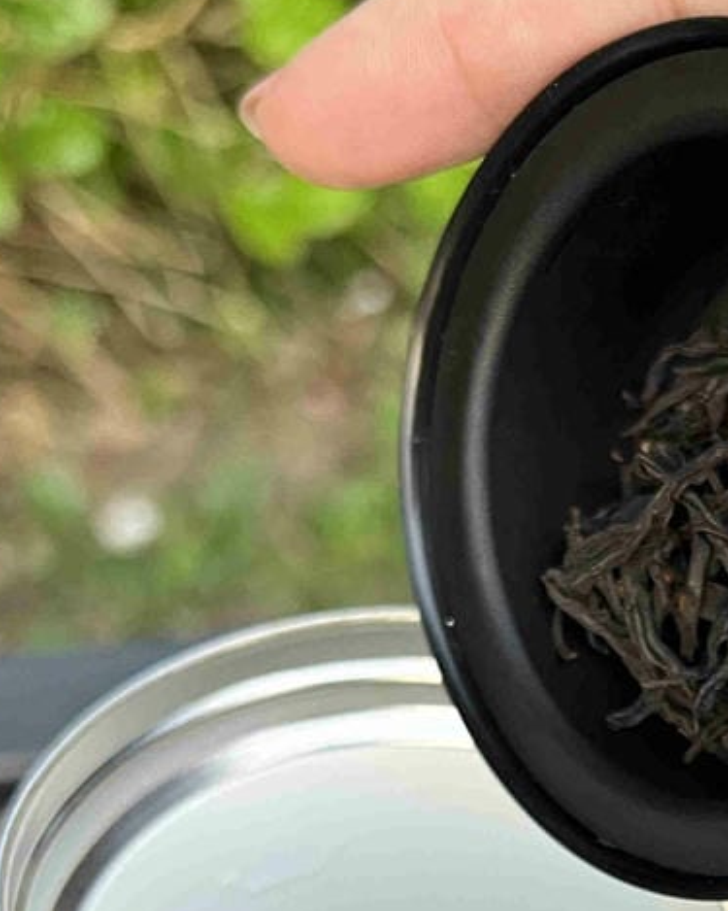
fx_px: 1751
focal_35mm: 65
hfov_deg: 23.1
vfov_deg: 27.9
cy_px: 849
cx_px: 608
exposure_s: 1/60
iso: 320
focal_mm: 5.7
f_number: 1.5
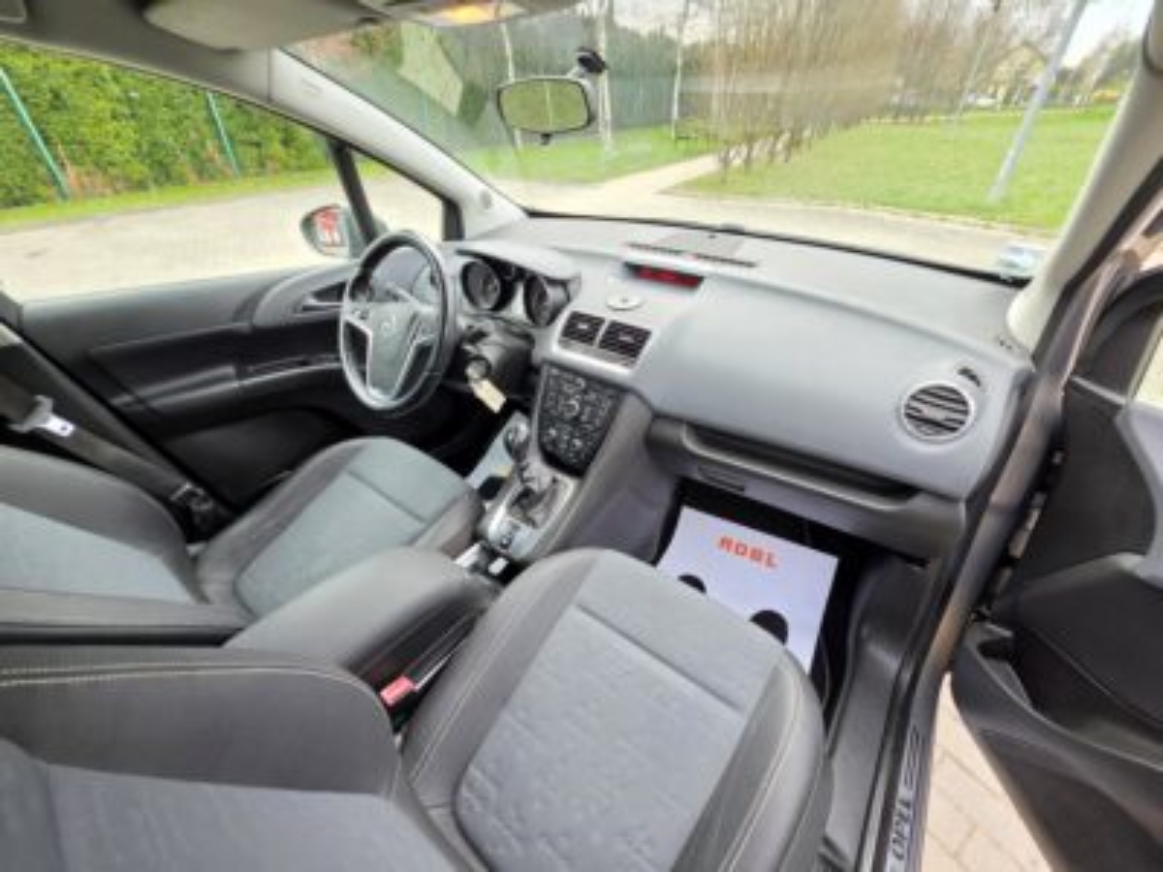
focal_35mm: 13
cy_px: 436
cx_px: 582
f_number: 1.9
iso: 32
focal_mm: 2.2
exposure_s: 1/120
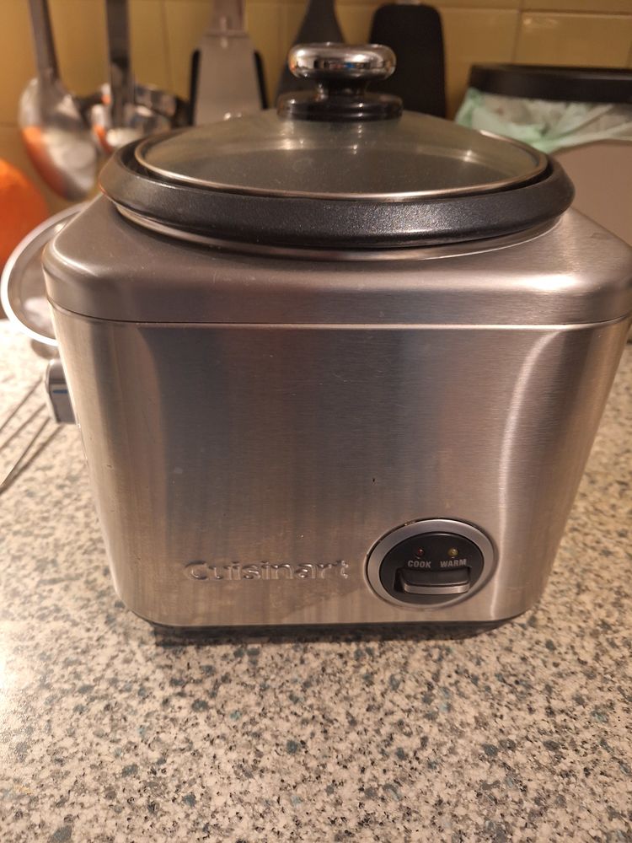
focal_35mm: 23
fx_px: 560
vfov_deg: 73.9
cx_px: 316
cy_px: 422
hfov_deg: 58.9
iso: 320
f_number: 1.8
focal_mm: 5.54
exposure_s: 1/24
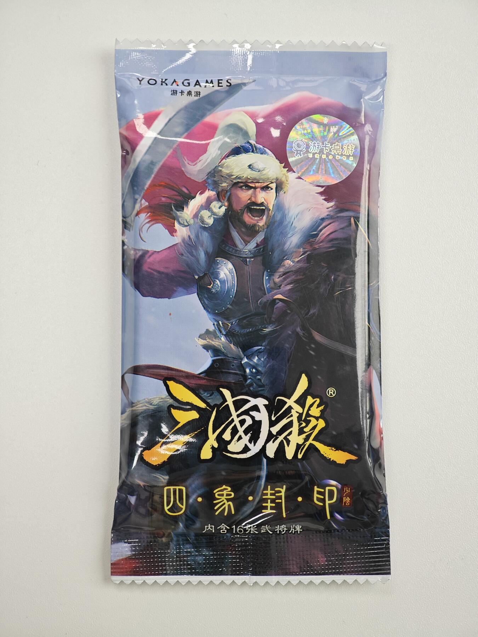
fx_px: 1381
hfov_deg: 19.6
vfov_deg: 26.0
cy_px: 318
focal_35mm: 75
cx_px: 239
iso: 80
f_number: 1.8
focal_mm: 12.28
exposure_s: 1/100
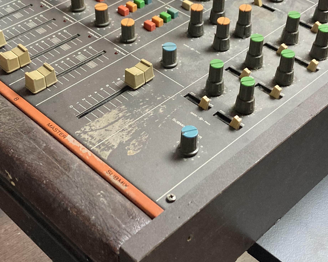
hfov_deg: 31.5
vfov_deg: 25.3
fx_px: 582
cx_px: 163
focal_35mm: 60
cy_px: 96
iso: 320
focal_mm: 3.99
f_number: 1.8
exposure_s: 1/33
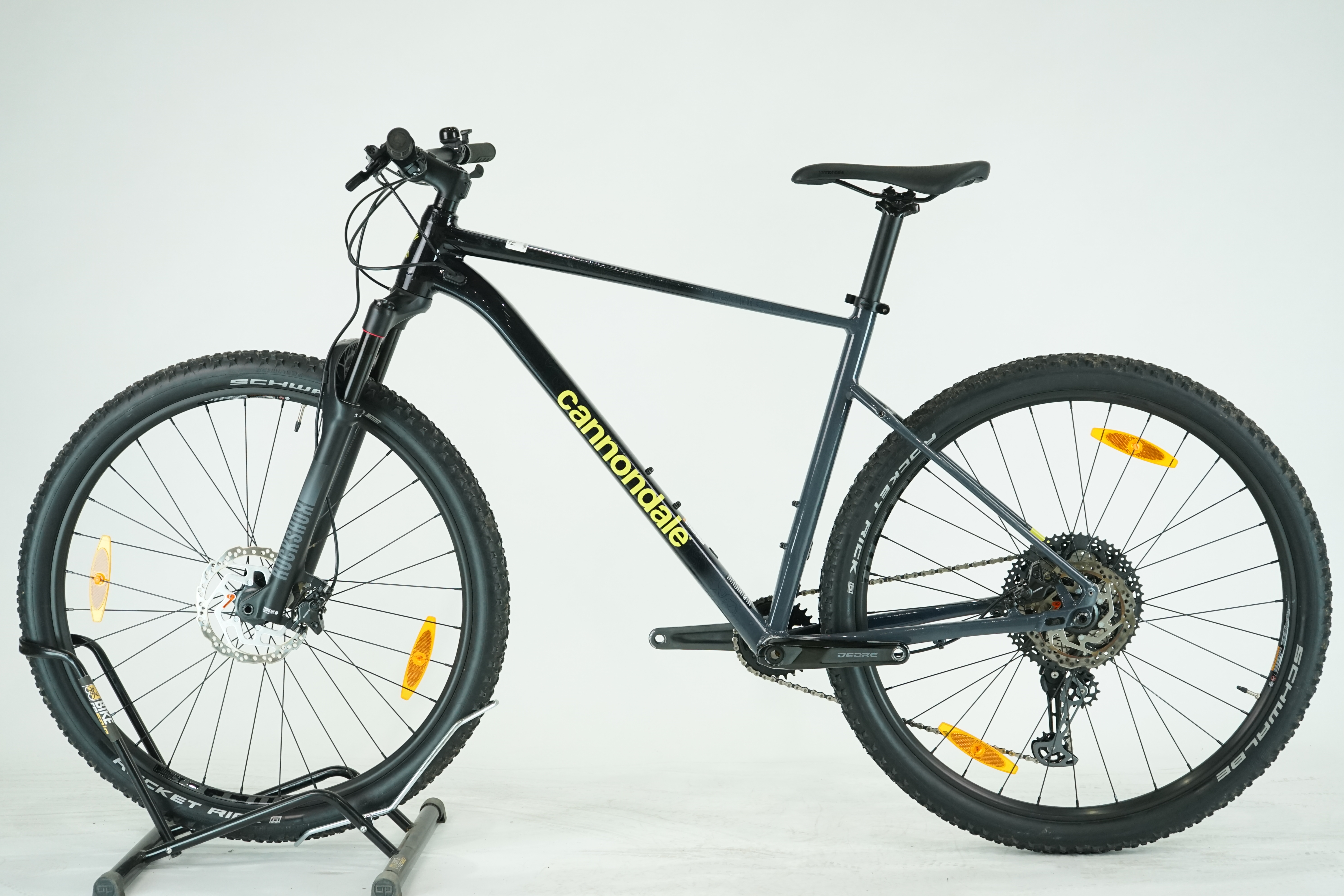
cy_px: 448
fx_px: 2053
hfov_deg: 36.2
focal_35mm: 55
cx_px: 672
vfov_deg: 24.6
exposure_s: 1/200
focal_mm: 55
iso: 1600
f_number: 5.6
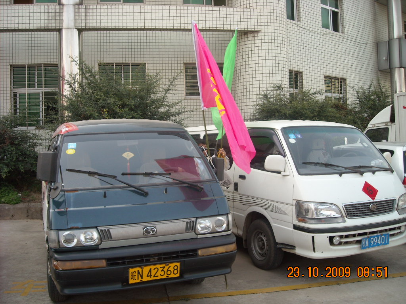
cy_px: 152
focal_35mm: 35
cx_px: 203
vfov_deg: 40.7
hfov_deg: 52.6
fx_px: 411
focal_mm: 5.7
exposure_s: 1/228
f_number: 2.8
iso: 64
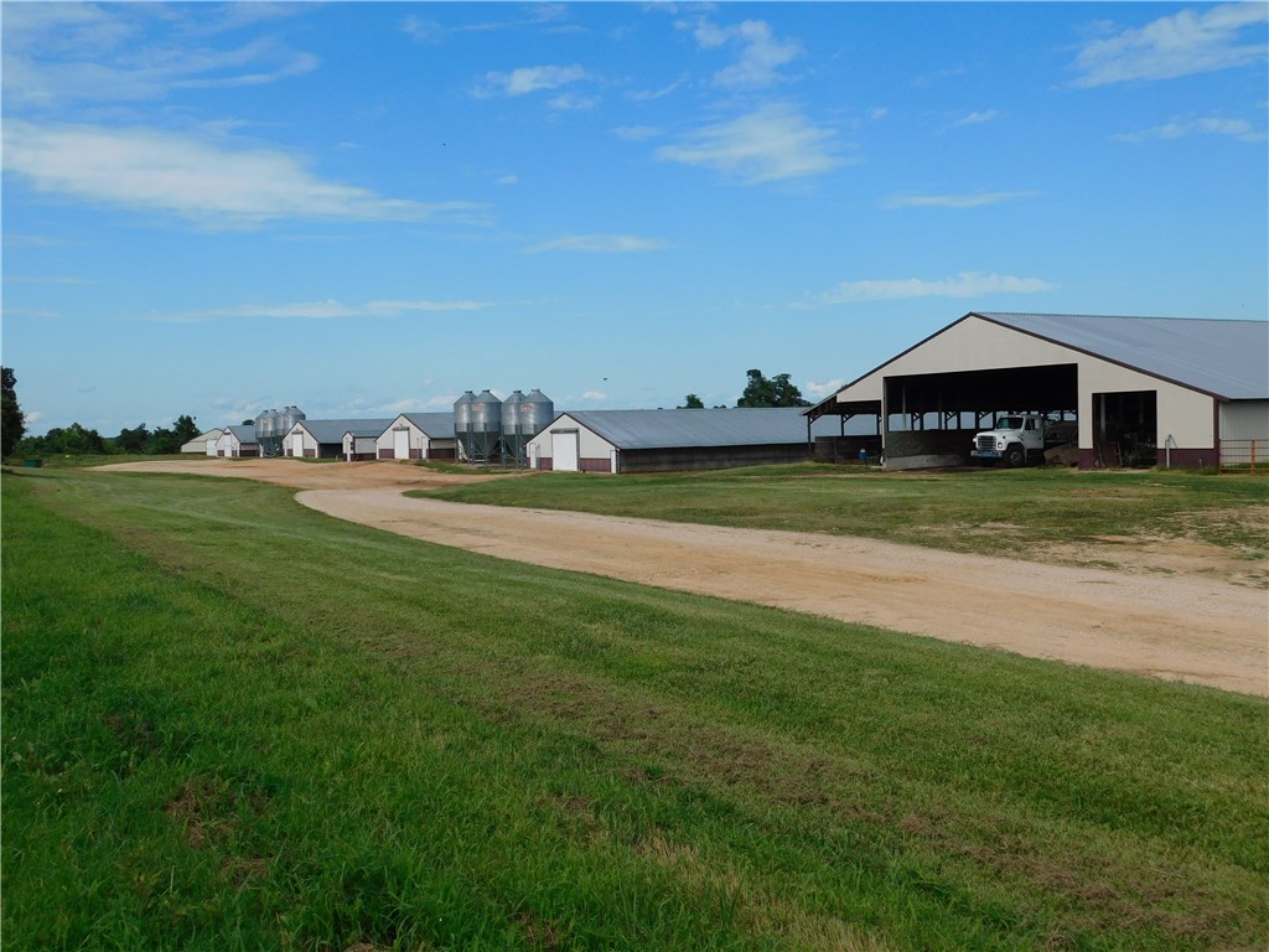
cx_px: 634
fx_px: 1320
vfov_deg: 39.7
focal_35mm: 36
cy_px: 476
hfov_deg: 51.4
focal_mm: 6.3
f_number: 7
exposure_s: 1/500
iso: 125
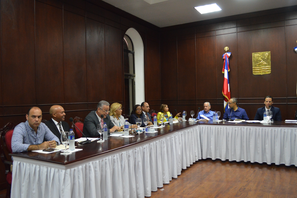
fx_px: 247
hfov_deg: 62.0
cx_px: 148
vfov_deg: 43.5
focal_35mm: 30
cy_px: 99
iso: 1800
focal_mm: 20
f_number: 3.8
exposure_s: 1/60
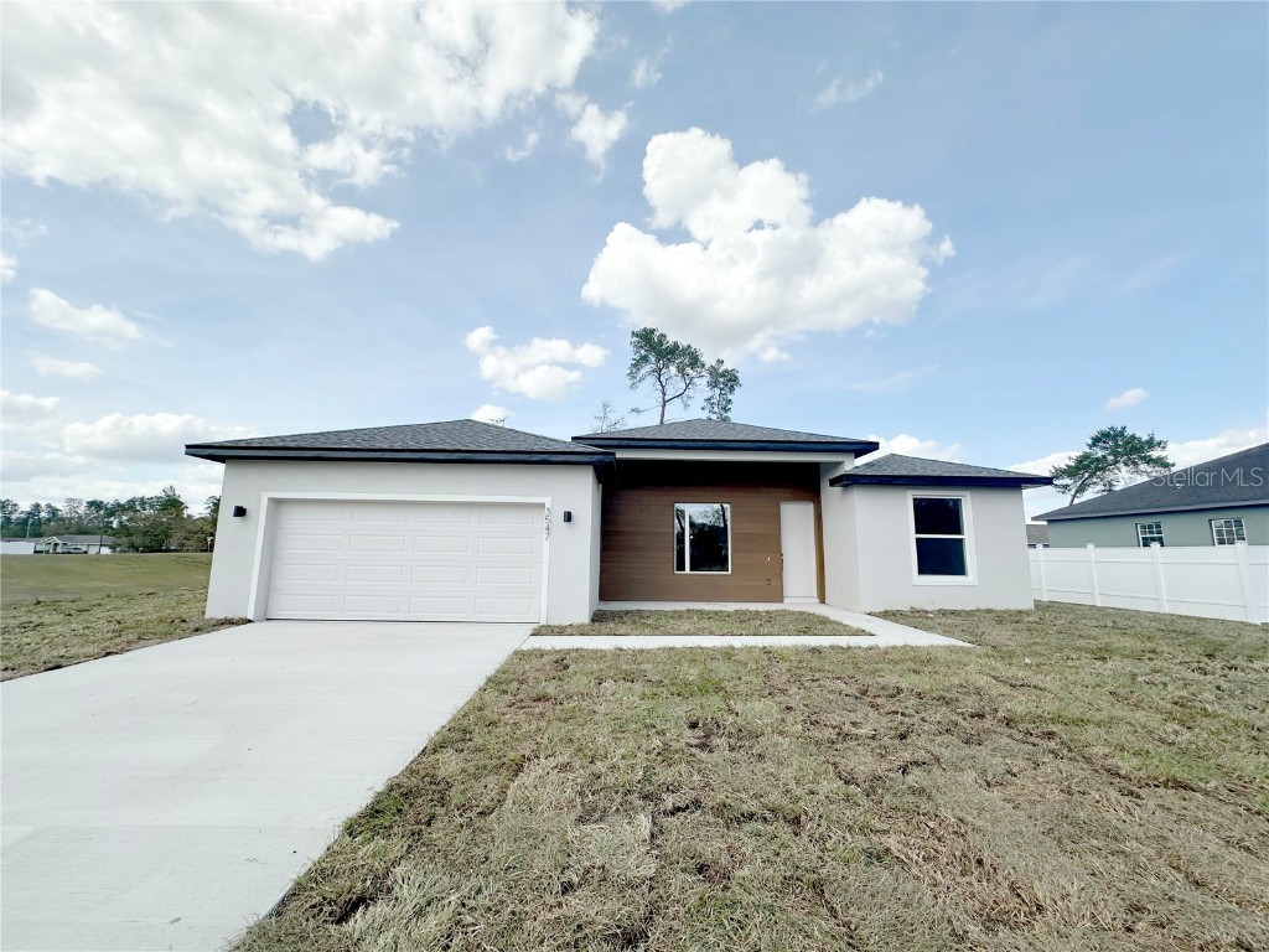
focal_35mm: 14
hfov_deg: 102.1
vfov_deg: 85.7
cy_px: 476
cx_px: 634
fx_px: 513
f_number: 2.2
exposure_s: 1/2451
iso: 50
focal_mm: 2.22
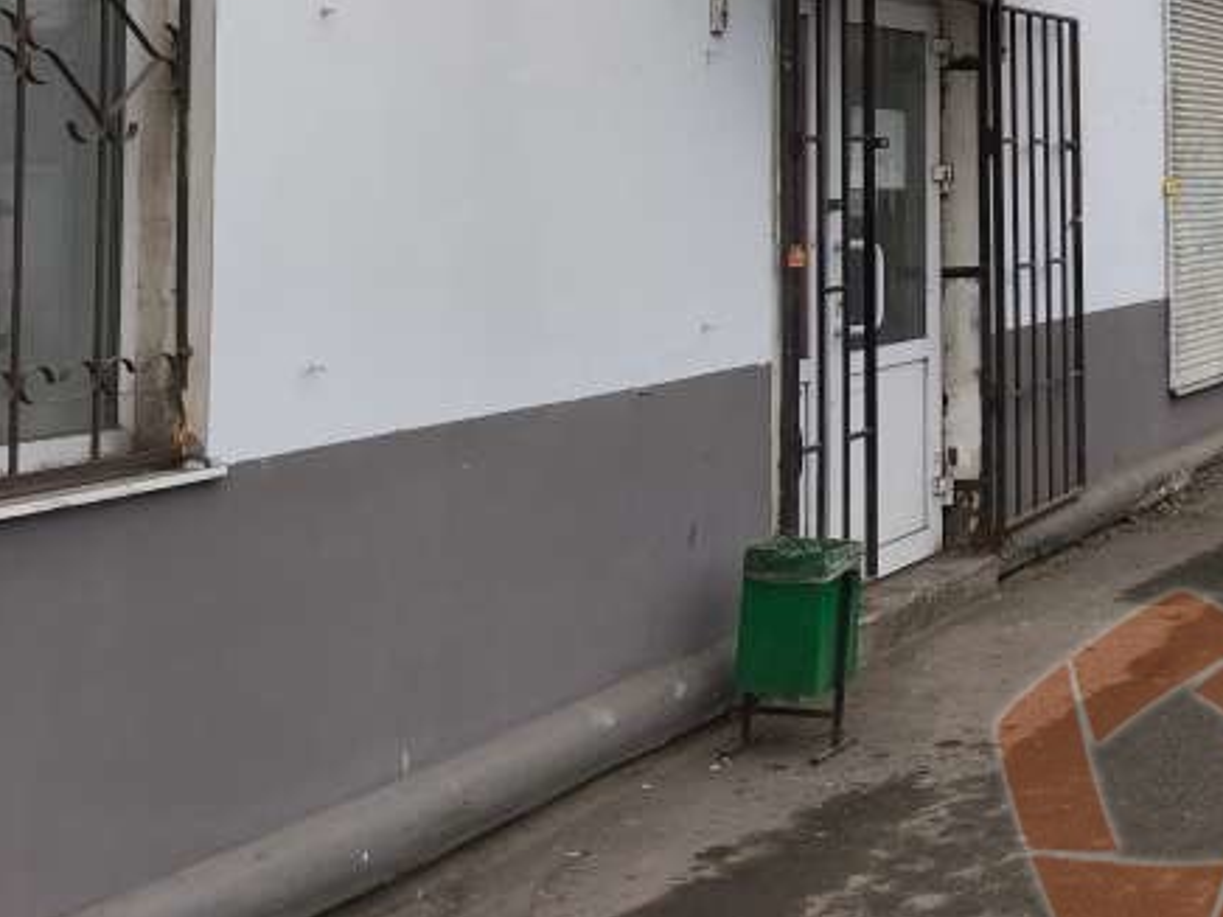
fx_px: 1908
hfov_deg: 31.6
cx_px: 1338
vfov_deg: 25.9
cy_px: 42
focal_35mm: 54
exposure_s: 1/235
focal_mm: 5.35
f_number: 1.7
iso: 80
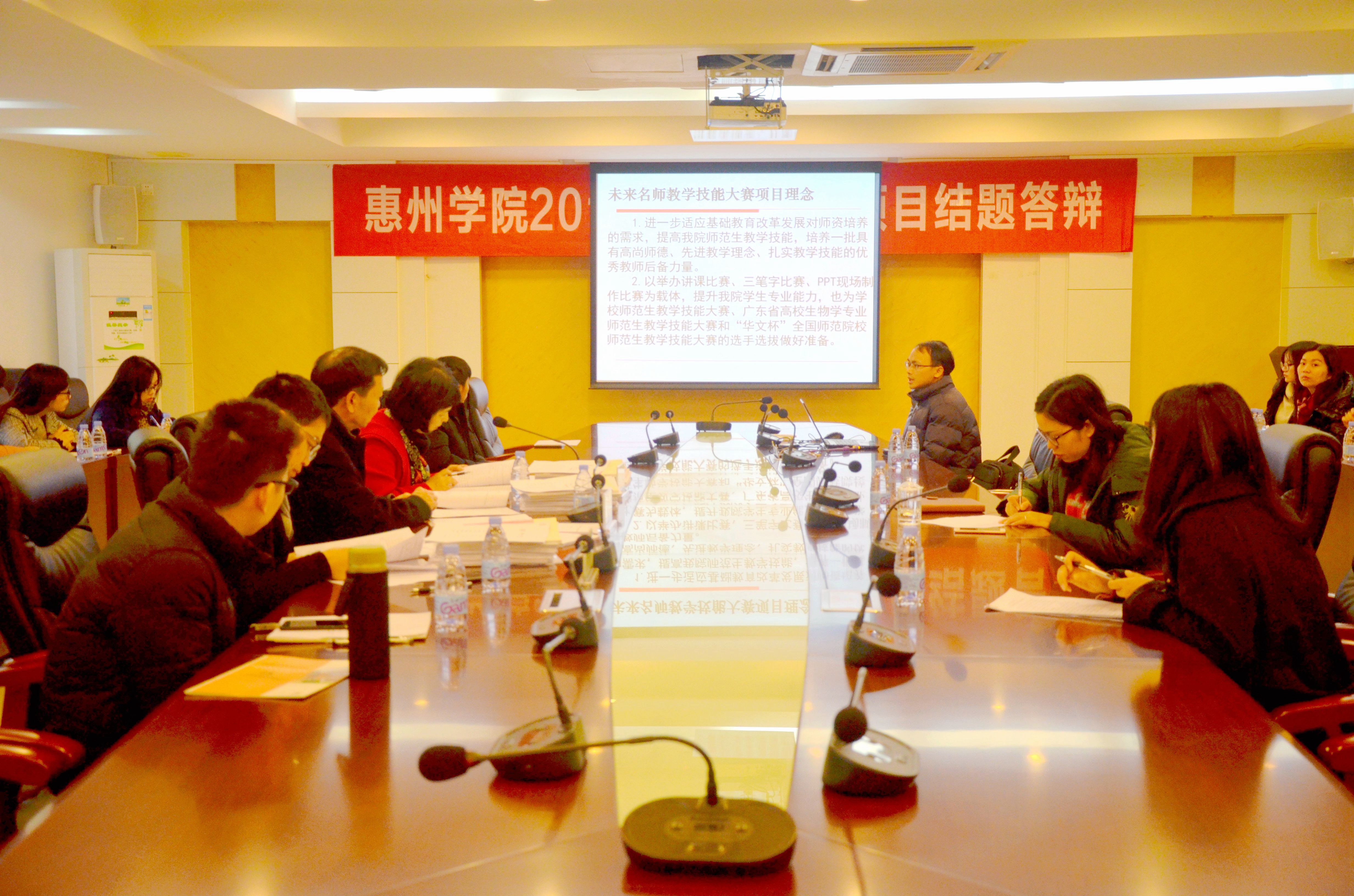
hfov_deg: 43.7
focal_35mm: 45
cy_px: 448
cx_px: 677
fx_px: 1689
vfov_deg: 29.7
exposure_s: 1/100
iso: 400
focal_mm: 30
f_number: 4.5
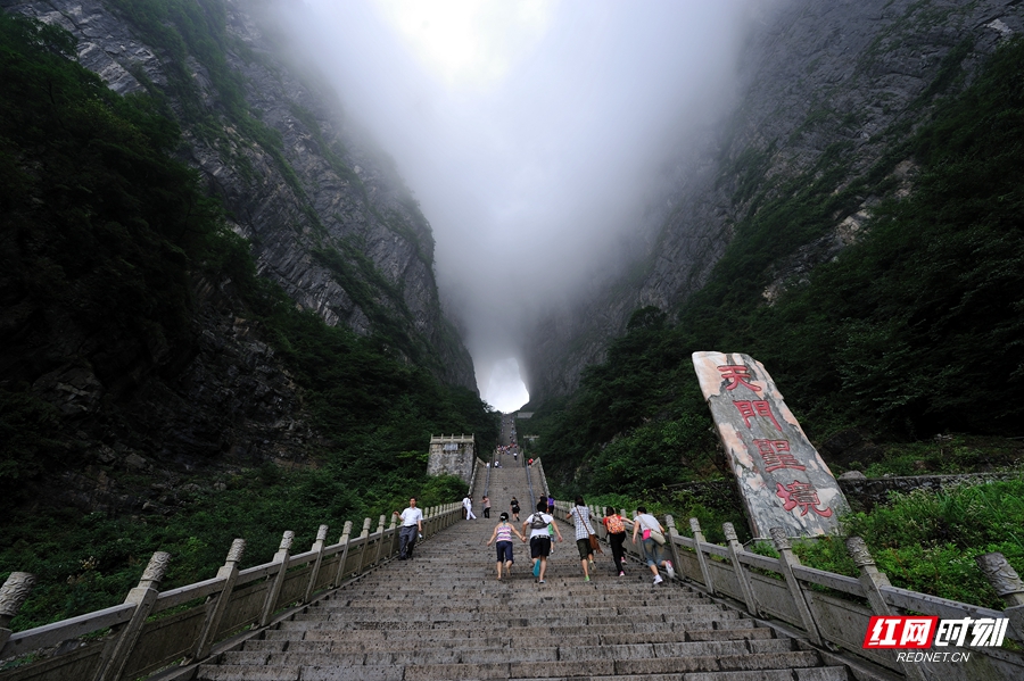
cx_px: 512
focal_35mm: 14
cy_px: 340
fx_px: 398
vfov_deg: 81.1
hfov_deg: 104.3
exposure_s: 1/80
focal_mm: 14
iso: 200
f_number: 8
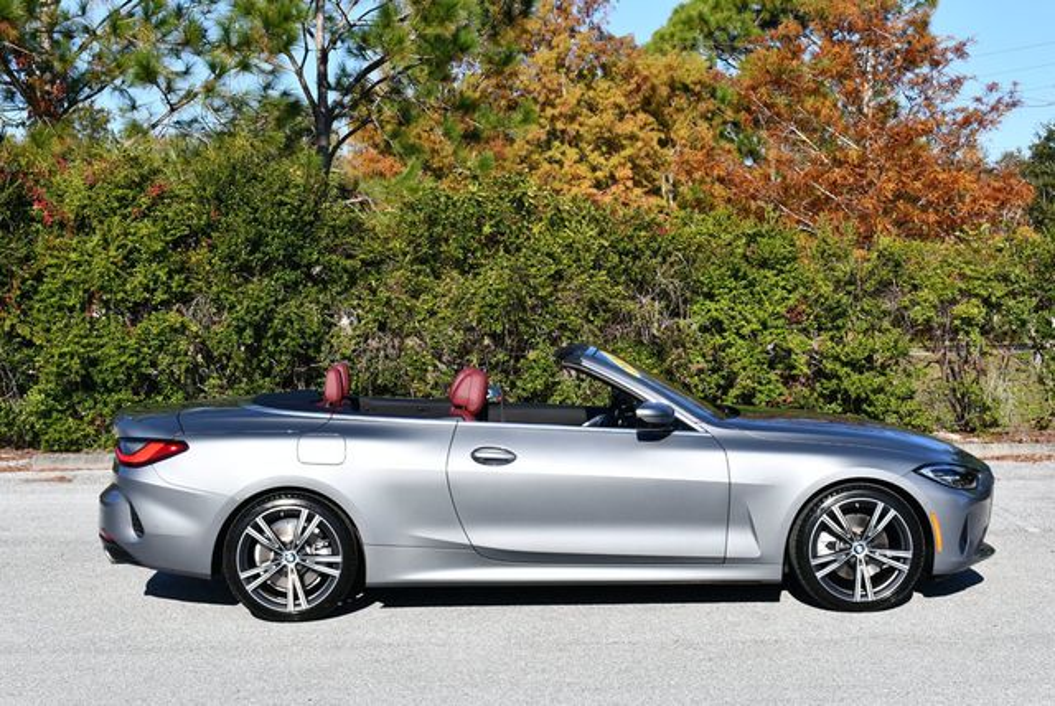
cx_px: 528
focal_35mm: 68
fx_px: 1995
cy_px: 353
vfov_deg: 20.1
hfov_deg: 29.6
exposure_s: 1/320
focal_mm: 34
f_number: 9
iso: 100
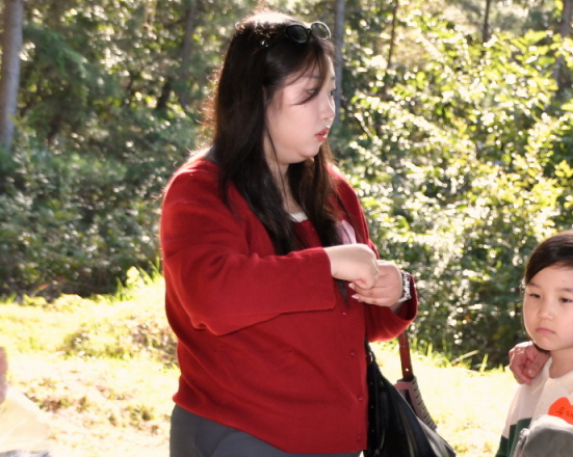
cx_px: 530
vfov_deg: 11.4
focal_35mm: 135
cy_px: 317
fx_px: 2288
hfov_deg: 14.1
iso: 220
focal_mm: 44
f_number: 4.5
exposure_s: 1/125
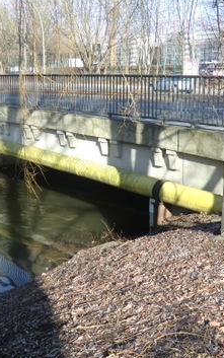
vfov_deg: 41.0
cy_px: 180
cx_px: 125
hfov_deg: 26.4
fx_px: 478
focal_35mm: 49
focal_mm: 6.1
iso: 64
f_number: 3.6
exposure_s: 1/160
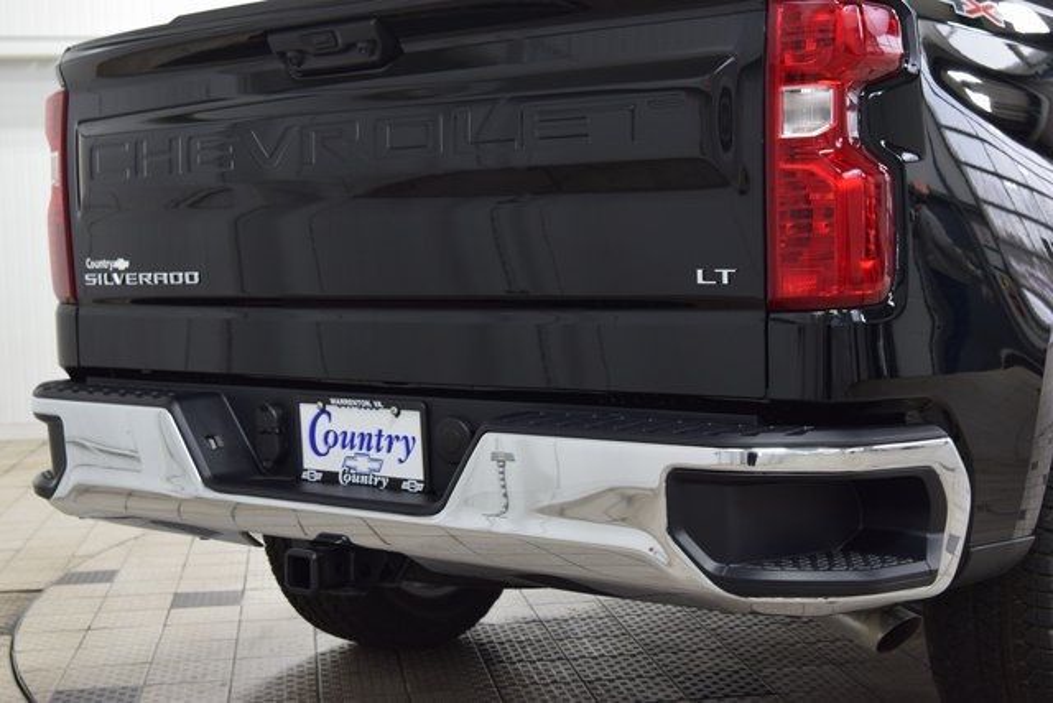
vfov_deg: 25.8
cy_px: 352
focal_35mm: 52
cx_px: 526
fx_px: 1536
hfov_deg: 37.8
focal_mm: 35
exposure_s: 1/15
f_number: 6.3
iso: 720
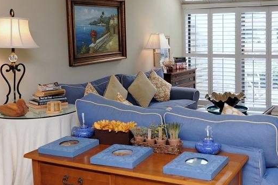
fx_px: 370
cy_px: 62
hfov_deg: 40.7
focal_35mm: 48
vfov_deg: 27.9
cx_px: 183
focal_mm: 31
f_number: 8
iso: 1600
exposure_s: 1/125
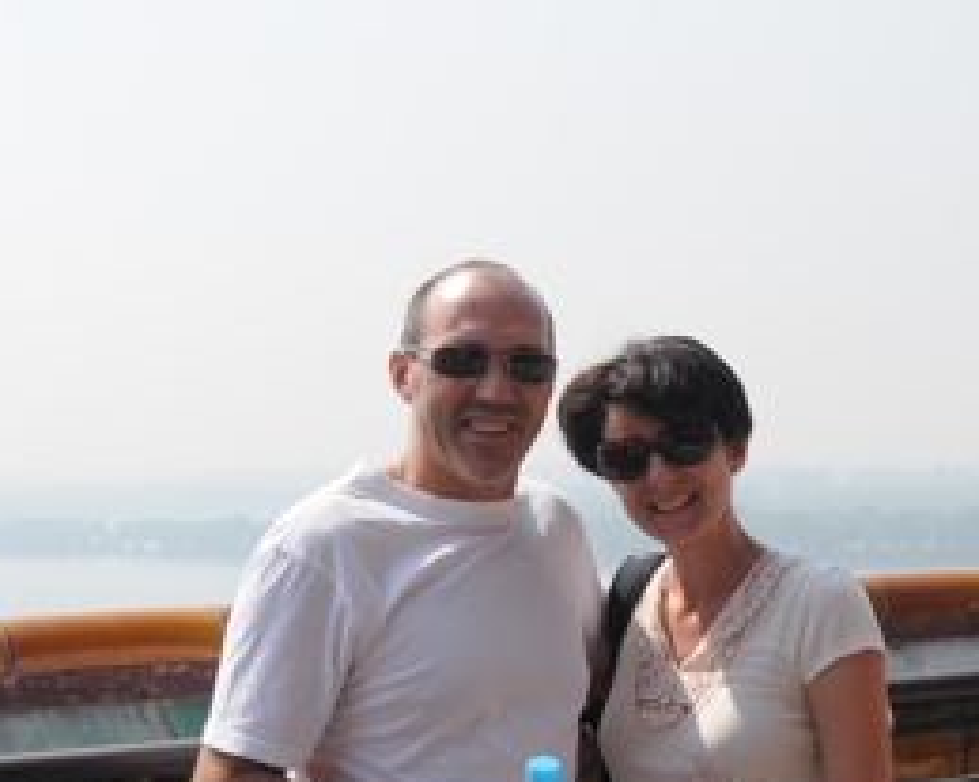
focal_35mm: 69
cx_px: 537
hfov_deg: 27.4
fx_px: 2009
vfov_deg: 22.0
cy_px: 514
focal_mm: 17
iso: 200
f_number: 8
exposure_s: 1/250
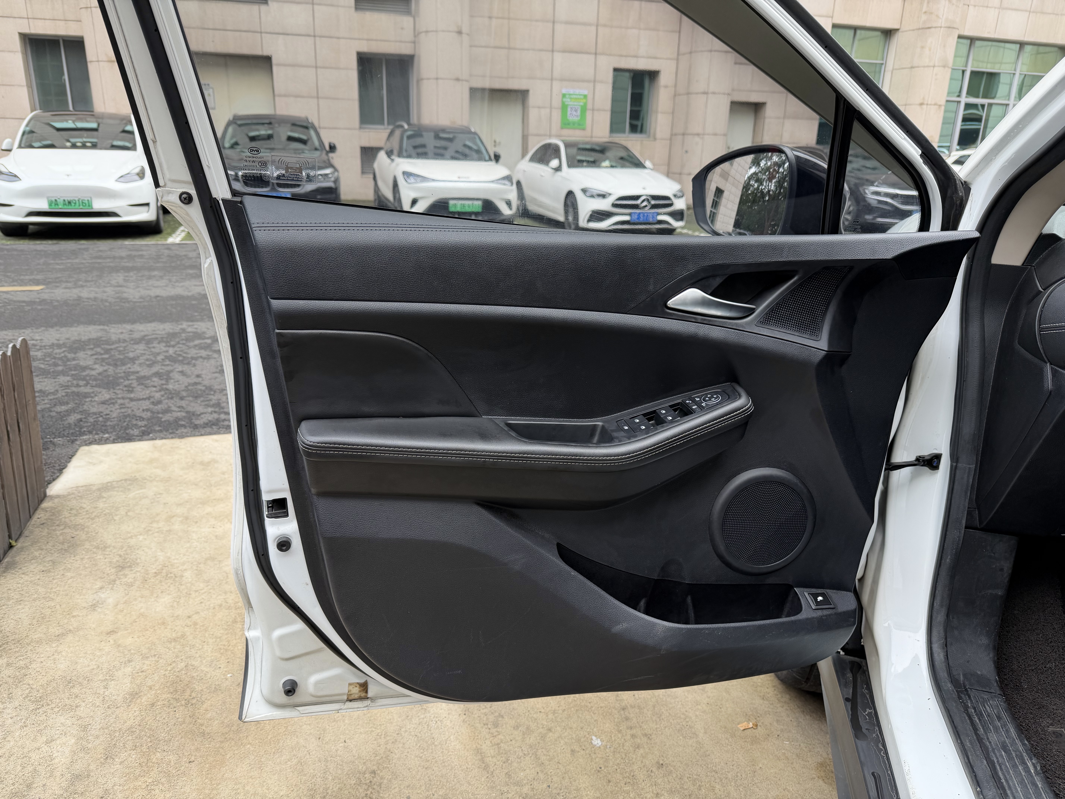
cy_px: 400
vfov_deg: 56.8
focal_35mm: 24
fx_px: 738
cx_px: 532
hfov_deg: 71.6
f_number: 1.78
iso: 64
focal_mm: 6.76
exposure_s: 1/170
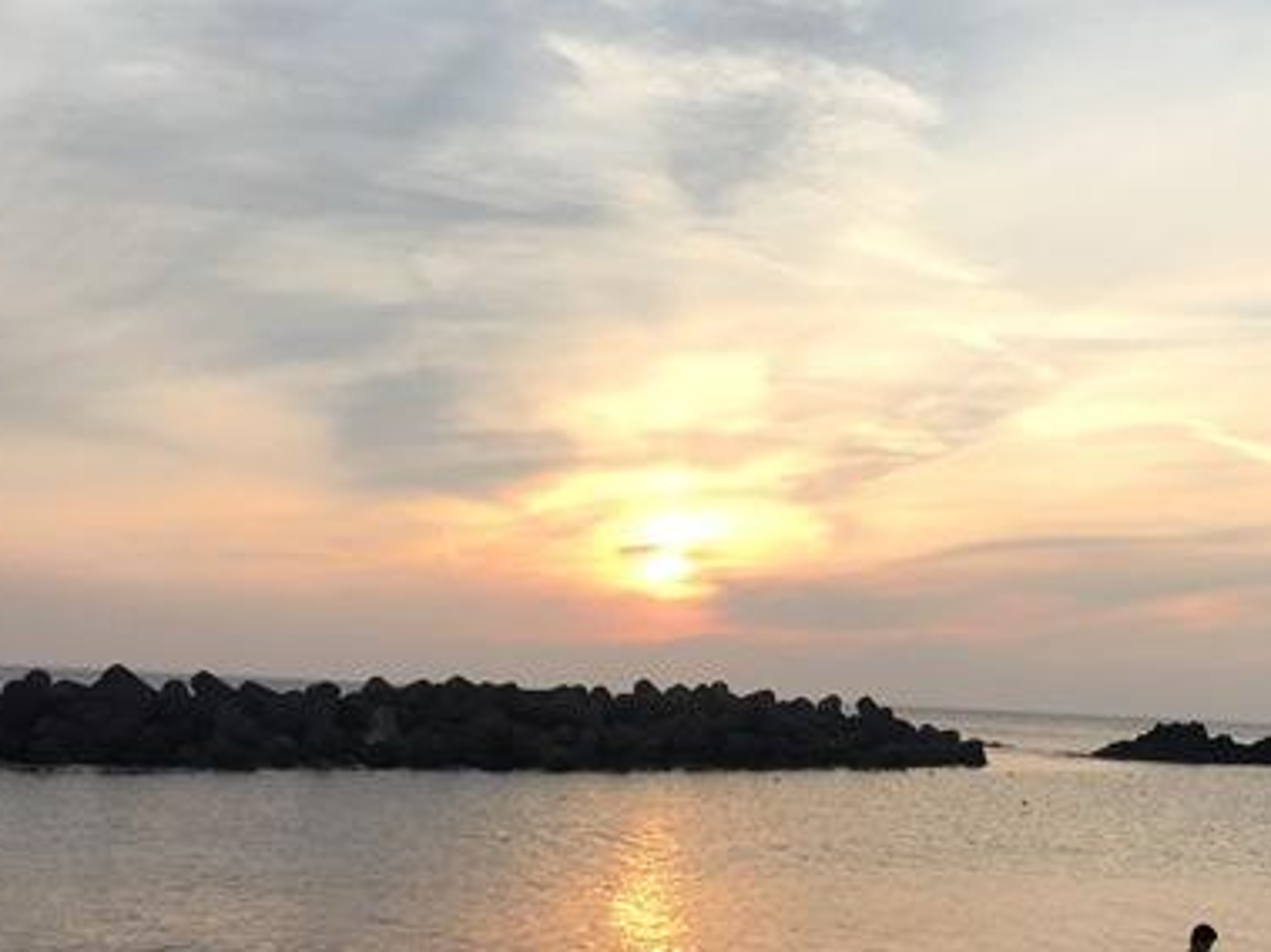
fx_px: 1799
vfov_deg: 29.6
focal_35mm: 49
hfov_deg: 37.5
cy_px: 580
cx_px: 1023
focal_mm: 4.2
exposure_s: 1/361
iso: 25
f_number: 2.2
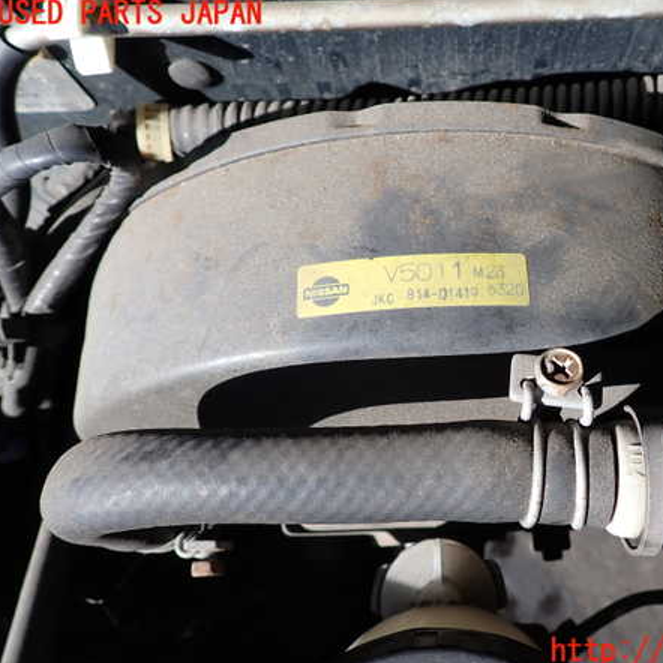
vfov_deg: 54.0
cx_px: 440
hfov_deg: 53.0
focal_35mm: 30
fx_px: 650
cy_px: 333
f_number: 2.8
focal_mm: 4.5
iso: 100
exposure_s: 1/640
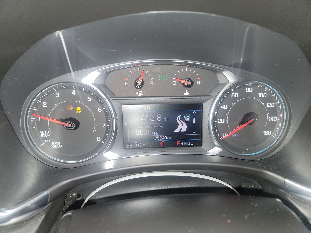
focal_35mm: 24
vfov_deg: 56.8
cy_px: 116
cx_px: 156
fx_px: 216
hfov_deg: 71.6
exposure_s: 1/45
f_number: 1.8
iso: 255
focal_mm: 6.7
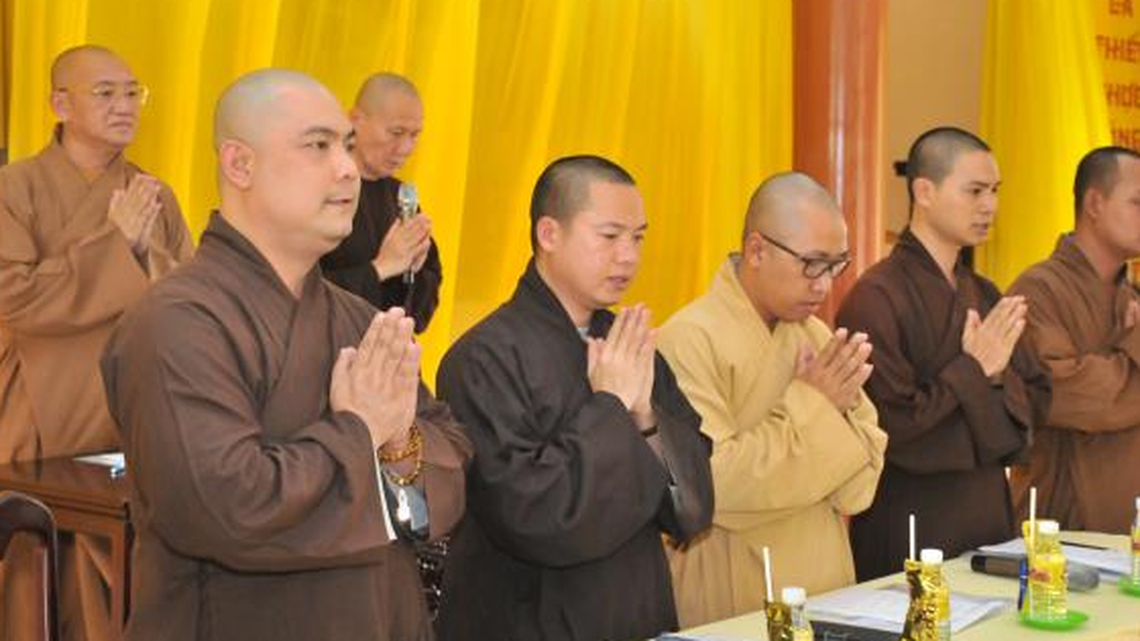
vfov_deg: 19.7
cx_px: 596
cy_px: 239
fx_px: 1844
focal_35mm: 61
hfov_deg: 34.3
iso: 1000
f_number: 4.2
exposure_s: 1/50
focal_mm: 34
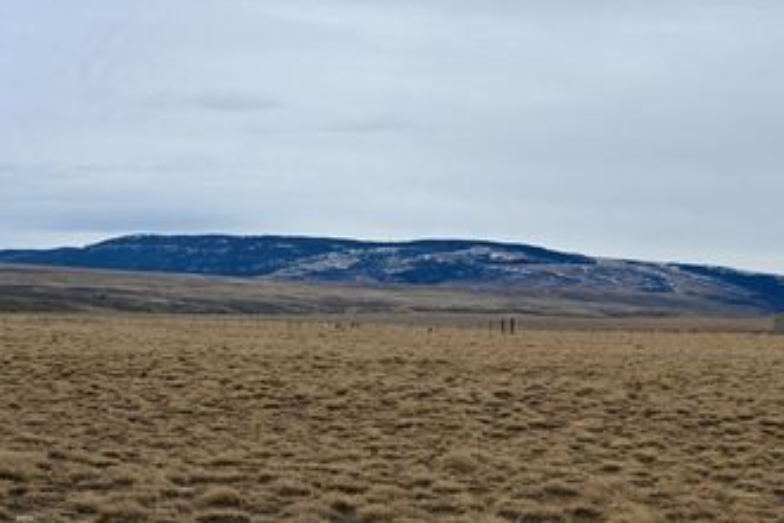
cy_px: 305
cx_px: 570
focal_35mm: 106
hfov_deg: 19.2
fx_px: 2308
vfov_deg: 12.9
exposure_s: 1/250
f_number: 6
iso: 180
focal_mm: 70
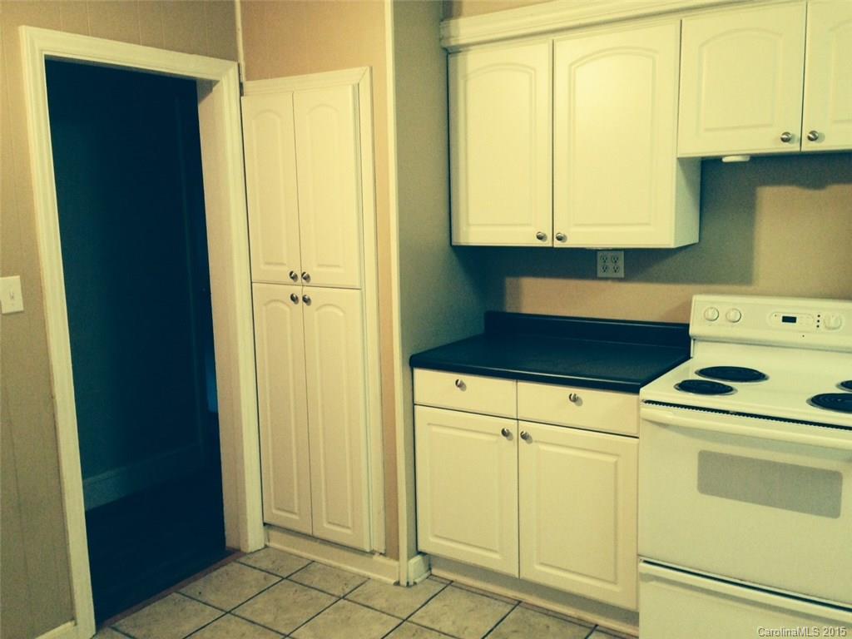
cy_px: 320
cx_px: 426
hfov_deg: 55.4
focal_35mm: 33
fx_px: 812
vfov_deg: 42.9
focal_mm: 4.12
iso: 320
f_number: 2.4
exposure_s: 1/20
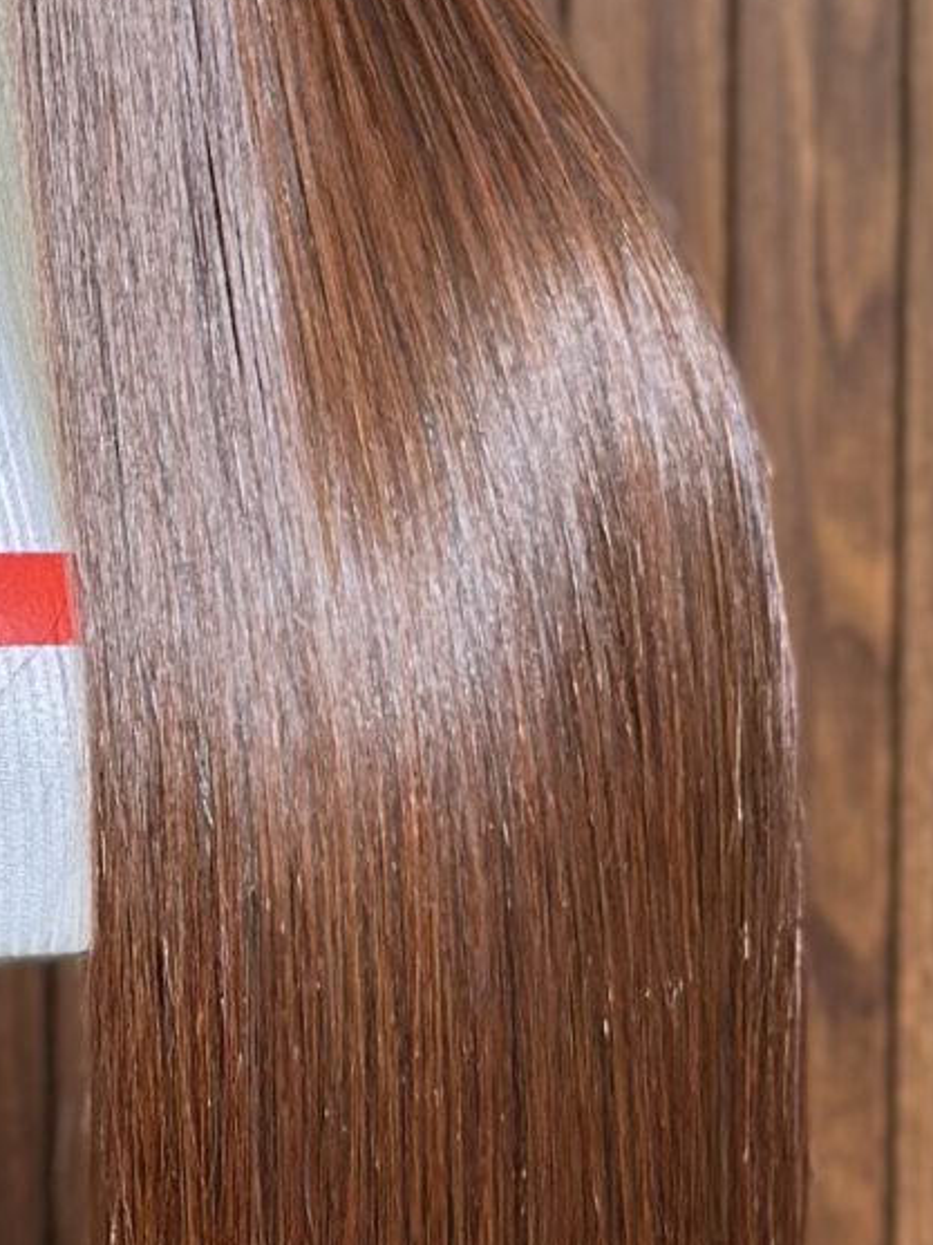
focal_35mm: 221
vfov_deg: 8.9
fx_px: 7942
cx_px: -441
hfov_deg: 6.6
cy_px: 163
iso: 80
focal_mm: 6.86
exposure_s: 1/100
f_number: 1.78
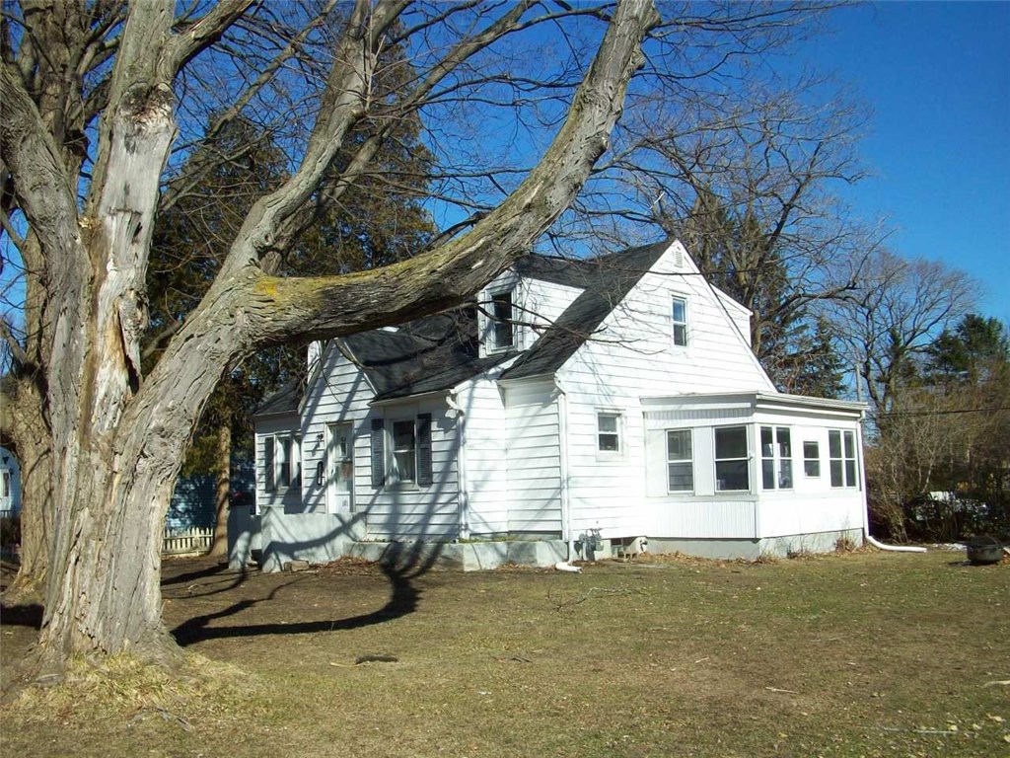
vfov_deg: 41.8
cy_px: 379
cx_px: 505
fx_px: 992
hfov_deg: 54.0
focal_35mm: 34
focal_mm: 5.7
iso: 80
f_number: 5.5
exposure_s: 1/362
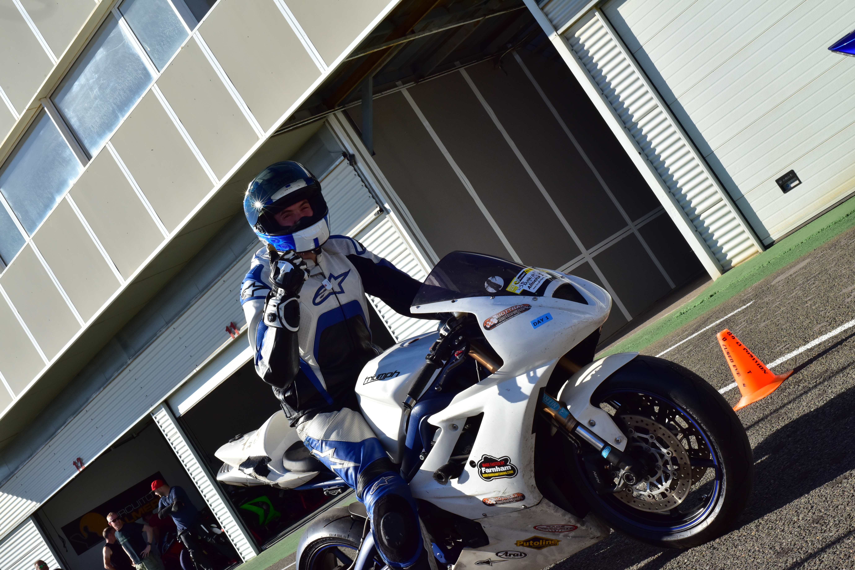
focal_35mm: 50
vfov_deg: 27.0
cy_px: 285
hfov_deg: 39.6
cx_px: 428
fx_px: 1187
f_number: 20
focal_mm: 50
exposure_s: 1/400
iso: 800
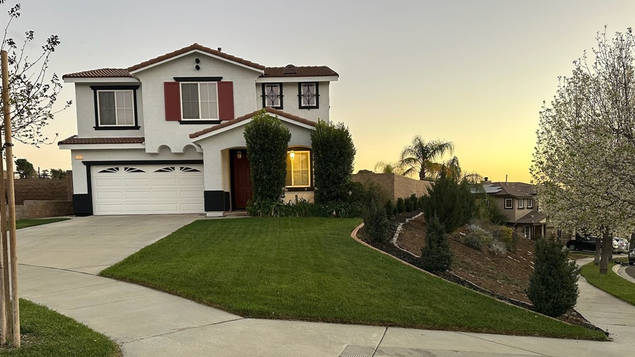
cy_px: 244
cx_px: 305
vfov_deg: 40.9
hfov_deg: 67.9
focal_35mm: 28
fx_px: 472
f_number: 1.78
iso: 160
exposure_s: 1/60
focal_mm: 6.86
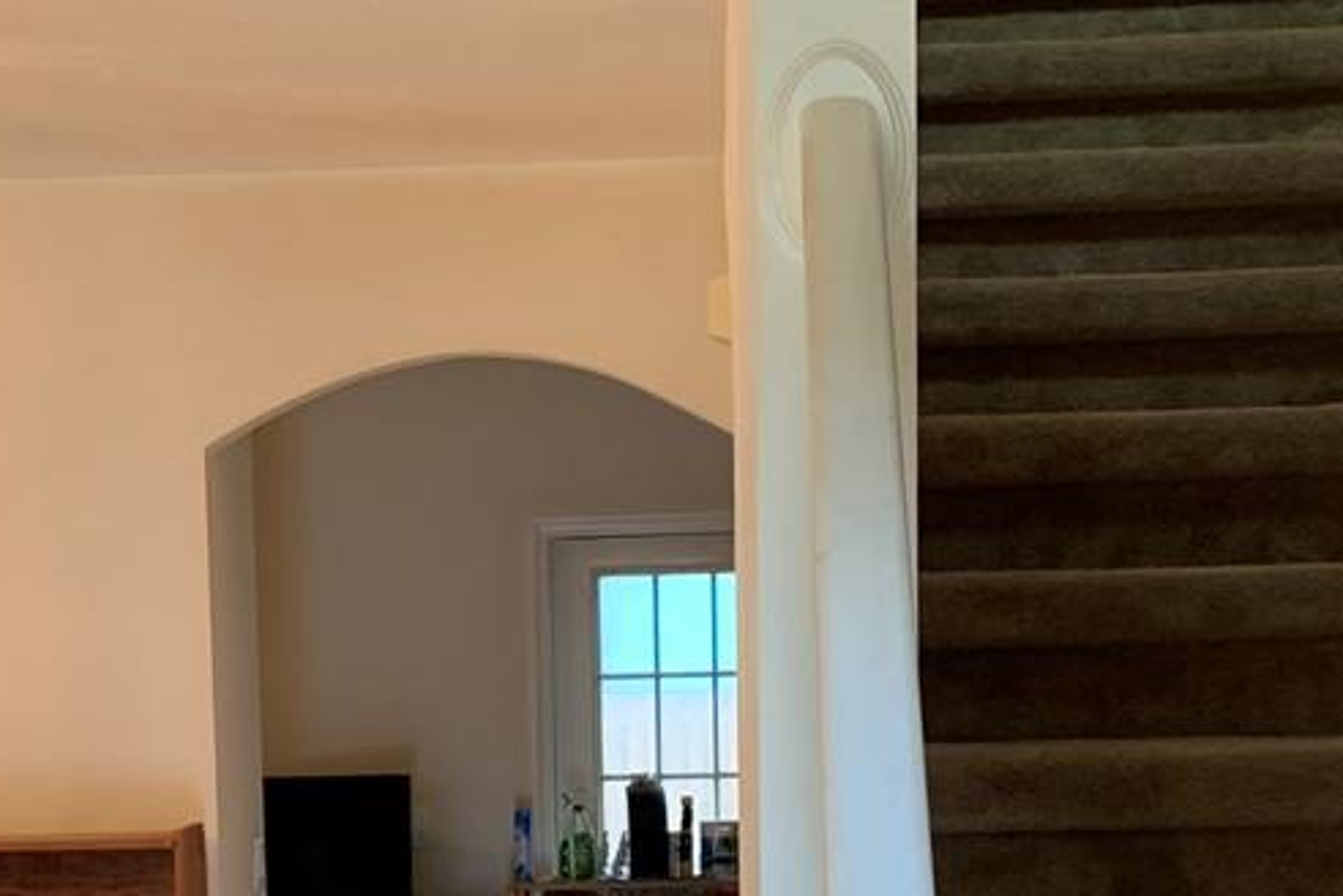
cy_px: 1049
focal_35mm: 88
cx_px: 445
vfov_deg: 15.0
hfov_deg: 23.0
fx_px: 3283
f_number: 1.8
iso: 100
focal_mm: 4.25
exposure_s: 1/60
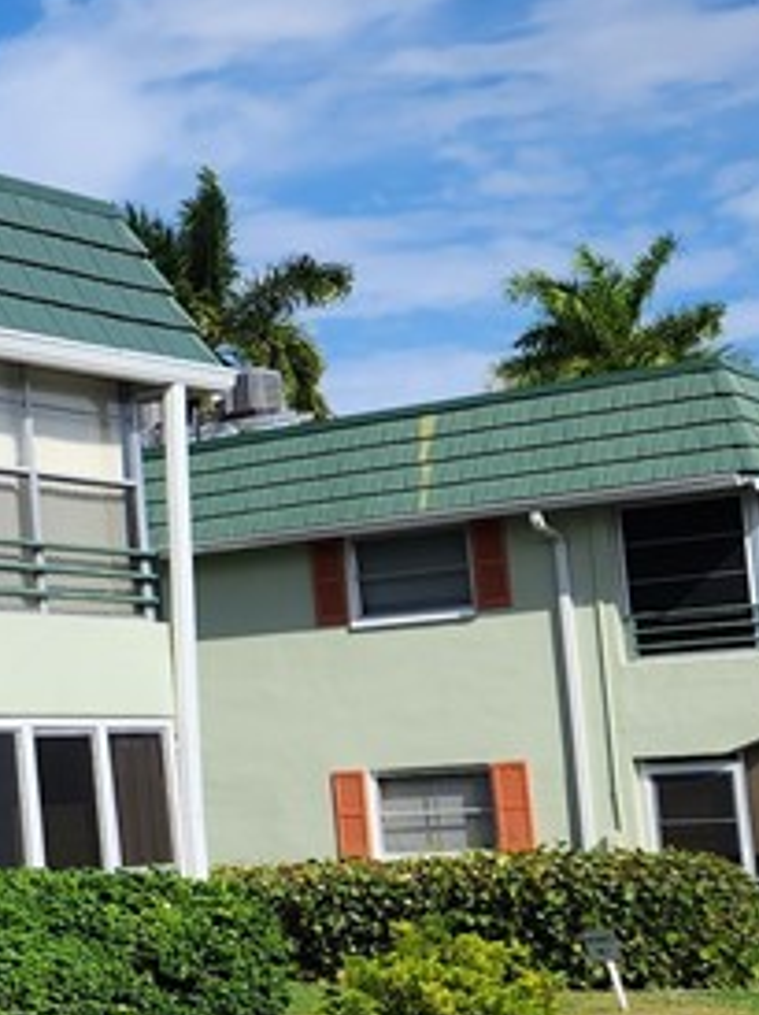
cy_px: 615
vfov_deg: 22.7
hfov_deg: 14.7
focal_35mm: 86
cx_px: -670
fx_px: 2518
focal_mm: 5.4
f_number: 1.8
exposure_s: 1/2544
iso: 20
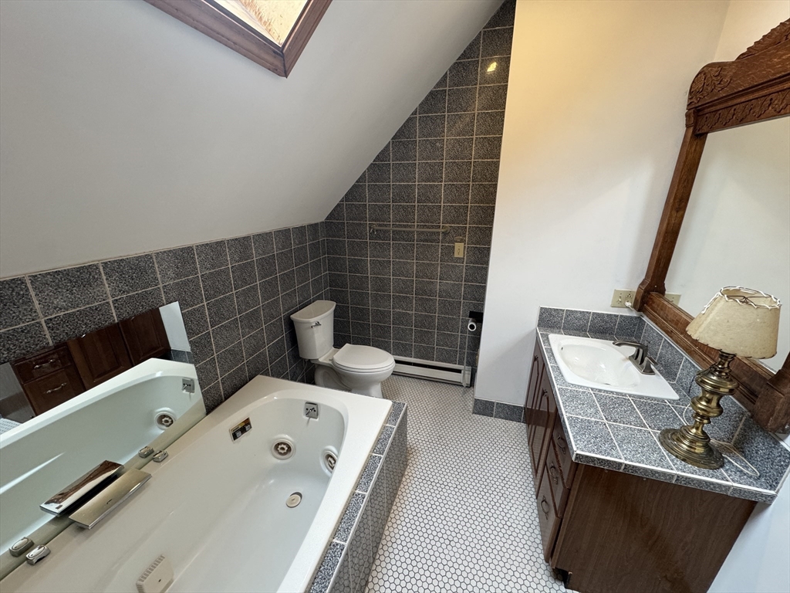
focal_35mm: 14
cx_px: 395
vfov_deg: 85.7
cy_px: 296
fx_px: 320
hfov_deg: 102.1
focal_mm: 2.22
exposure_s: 1/60
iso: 200
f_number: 2.2
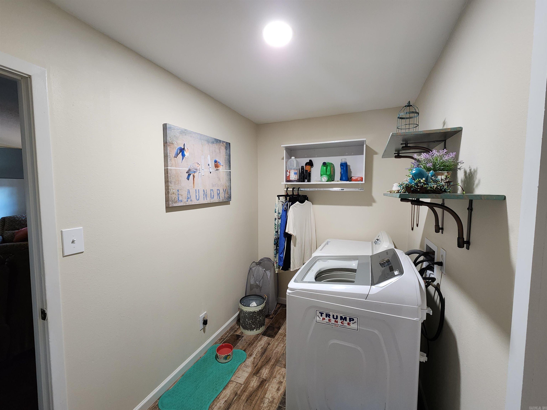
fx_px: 205
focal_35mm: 13
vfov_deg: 89.9
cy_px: 205
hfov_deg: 106.2
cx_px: 274
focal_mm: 2.2
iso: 320
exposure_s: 1/40
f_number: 2.2
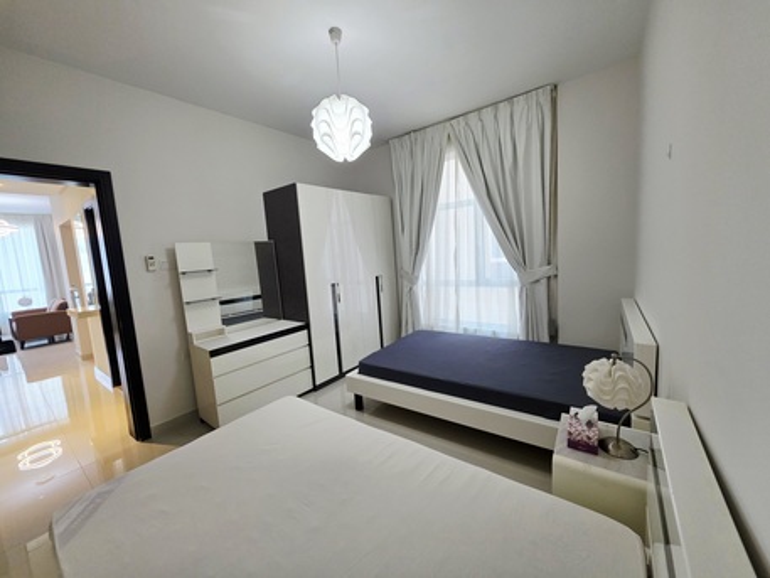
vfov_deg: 89.9
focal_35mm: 13
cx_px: 385
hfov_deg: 106.2
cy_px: 289
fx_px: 289
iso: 200
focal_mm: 2.2
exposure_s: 1/101
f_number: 1.9
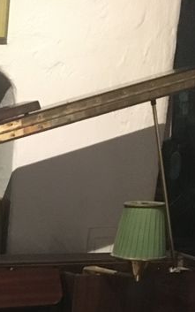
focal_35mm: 87
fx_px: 739
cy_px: 438
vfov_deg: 21.0
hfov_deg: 14.0
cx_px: -111
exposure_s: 1/17
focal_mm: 4.15
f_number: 2.2
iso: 320
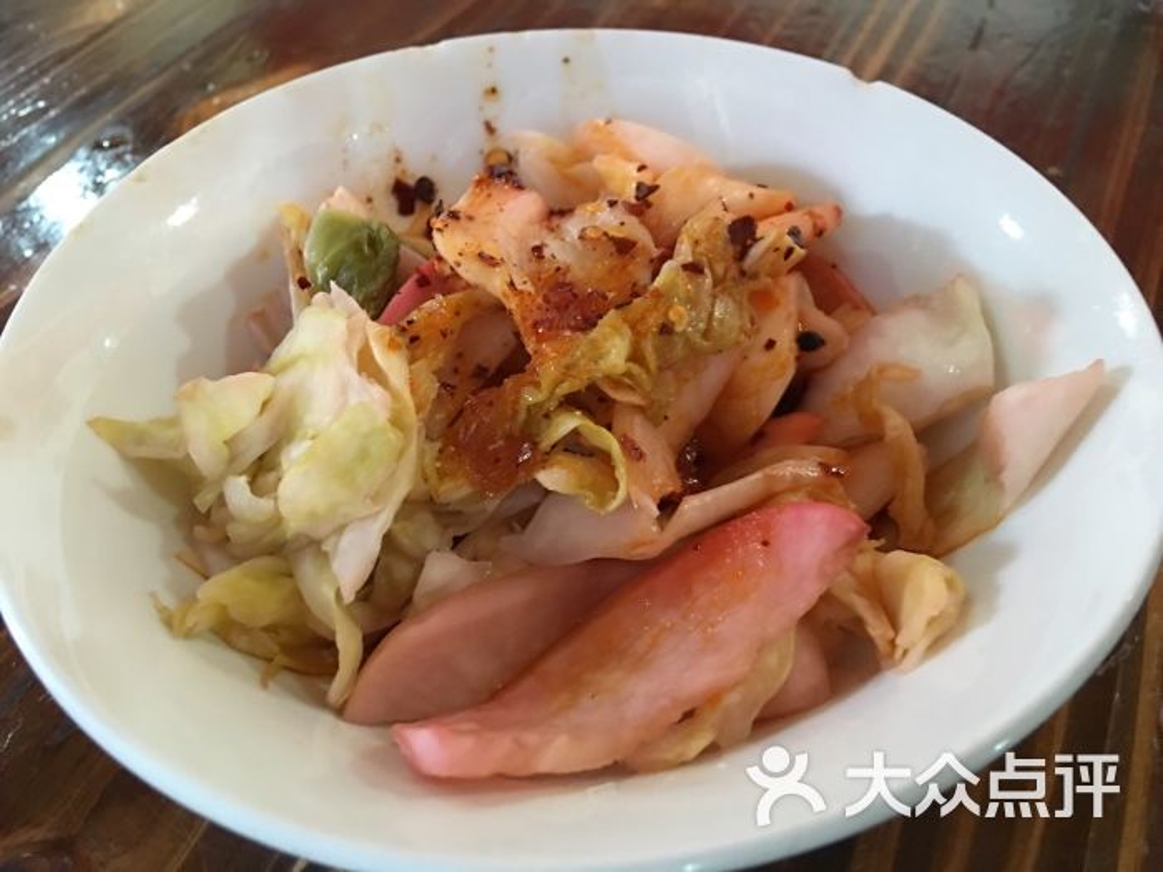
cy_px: 436
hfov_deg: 61.7
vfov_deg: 48.2
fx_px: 974
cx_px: 582
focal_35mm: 29
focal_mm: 4.15
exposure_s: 1/8
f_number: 2.2
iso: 125
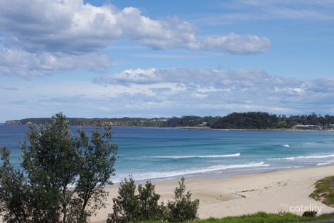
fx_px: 668
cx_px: 167
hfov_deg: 28.1
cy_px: 112
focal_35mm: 72
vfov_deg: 18.9
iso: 200
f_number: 16
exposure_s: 1/250
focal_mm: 48
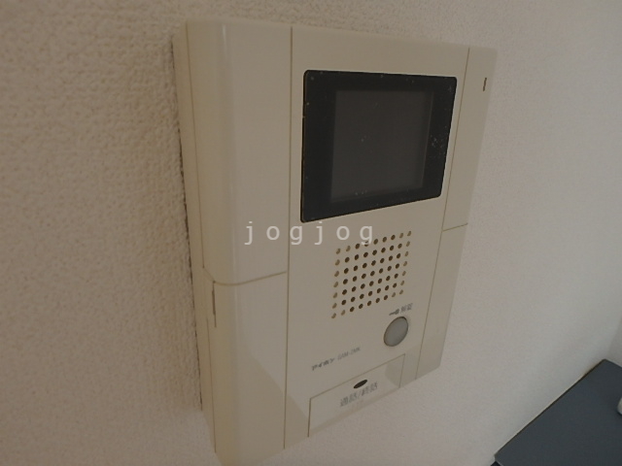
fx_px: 377
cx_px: 311
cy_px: 233
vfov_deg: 63.4
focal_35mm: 21
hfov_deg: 79.0
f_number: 3.5
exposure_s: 1/60
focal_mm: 3.7
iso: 200
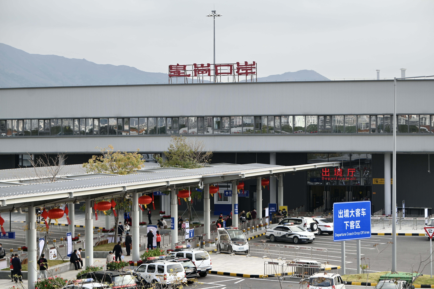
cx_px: 217
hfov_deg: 20.8
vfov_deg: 13.9
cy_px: 144
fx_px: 1181
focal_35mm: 98
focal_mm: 98
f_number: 3.5
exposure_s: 1/800
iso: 200
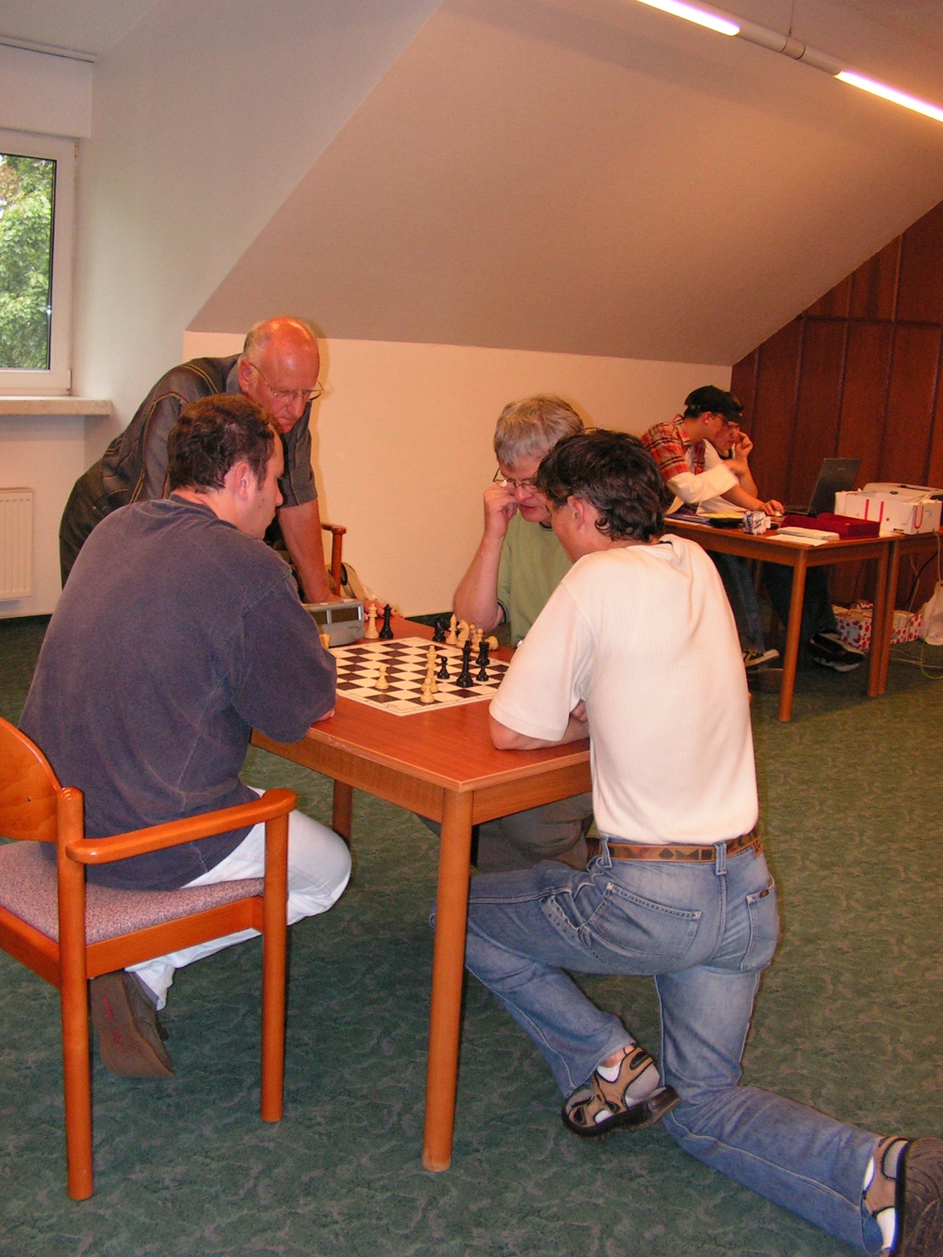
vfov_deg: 51.4
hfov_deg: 39.7
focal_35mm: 36
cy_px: 628
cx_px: 472
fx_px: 1307
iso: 200
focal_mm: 6
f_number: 3.2
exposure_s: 1/40
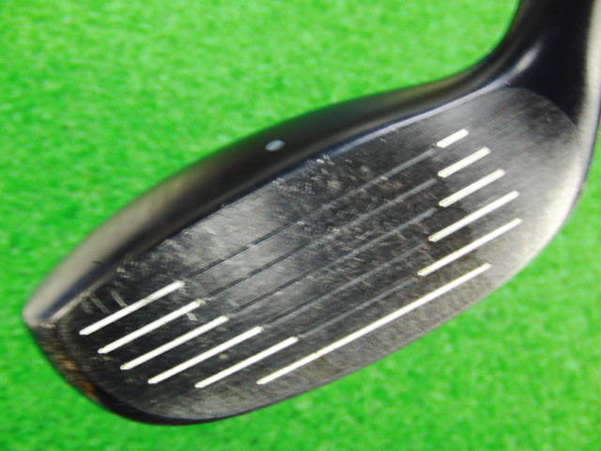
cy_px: 226
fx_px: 642
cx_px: 300
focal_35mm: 37
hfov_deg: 50.1
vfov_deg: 38.7
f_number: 3.6
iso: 400
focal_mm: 6.42
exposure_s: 1/13
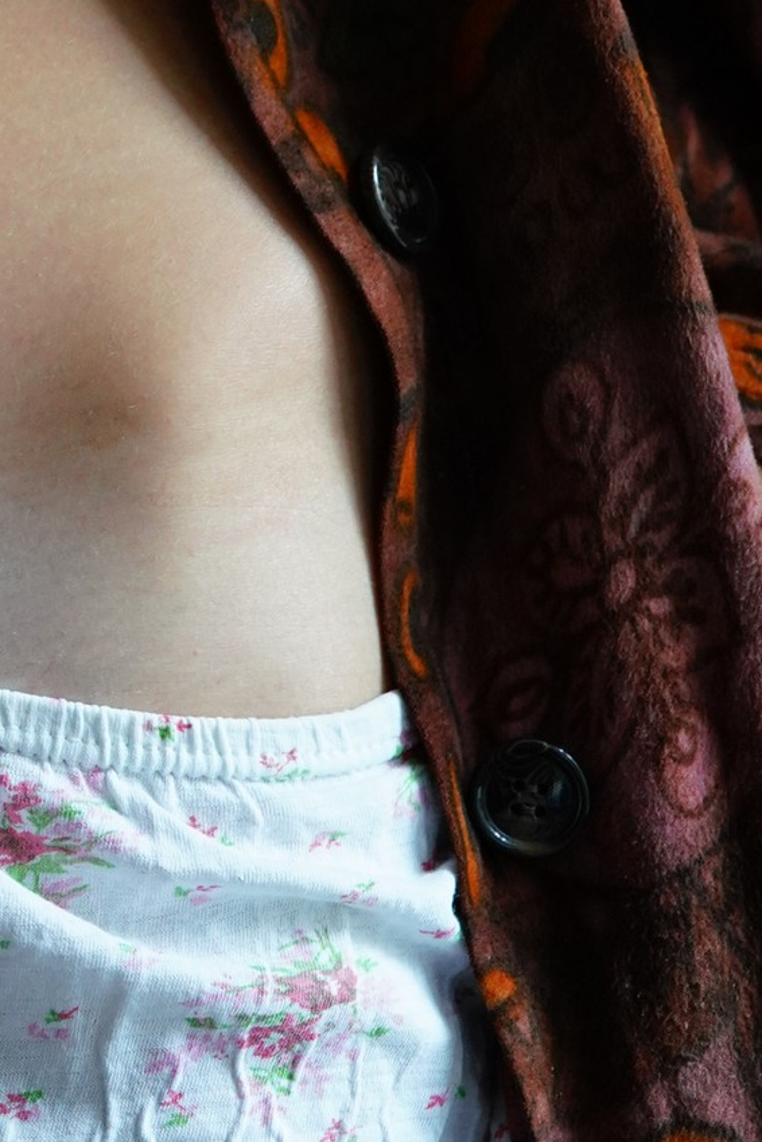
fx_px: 7175
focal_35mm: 226
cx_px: -419
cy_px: -811
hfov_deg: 6.0
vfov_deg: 8.8
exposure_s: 1/125
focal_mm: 50
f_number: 2.8
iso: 1000
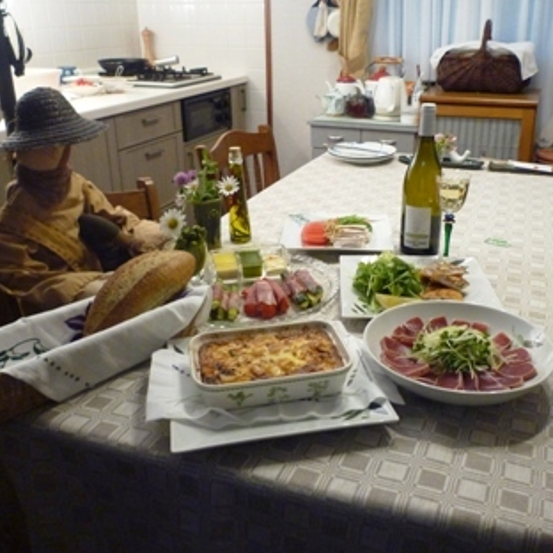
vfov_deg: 48.4
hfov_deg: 48.3
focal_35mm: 34
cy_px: 273
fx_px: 615
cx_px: 317
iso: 320
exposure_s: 1/30
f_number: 2.8
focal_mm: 4.4
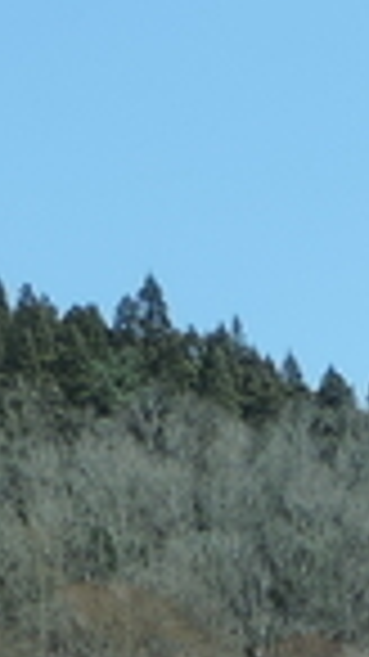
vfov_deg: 14.3
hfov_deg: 8.3
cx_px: 540
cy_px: 918
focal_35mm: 143
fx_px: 2490
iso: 80
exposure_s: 1/640
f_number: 3
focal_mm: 4.3
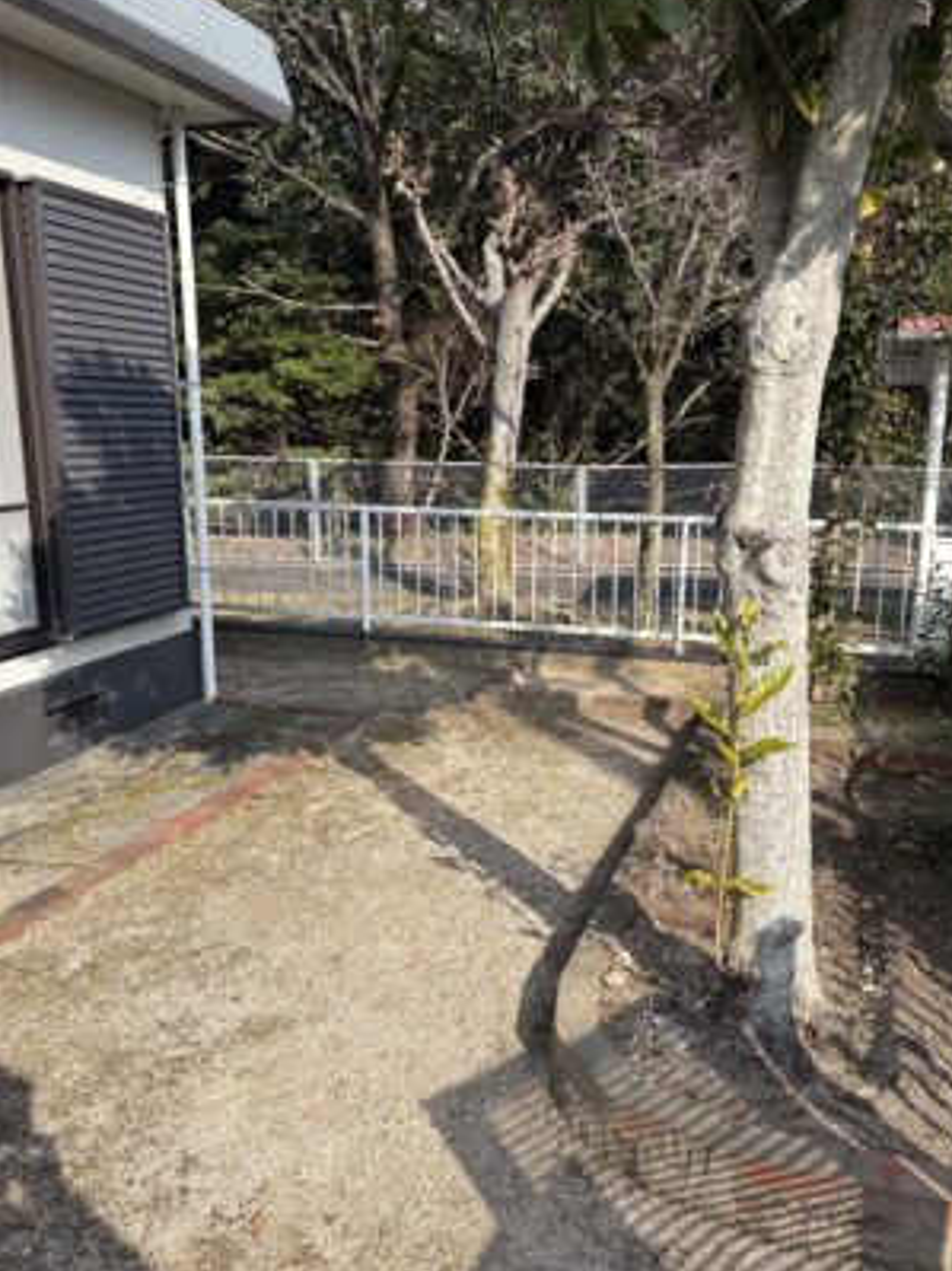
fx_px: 1101
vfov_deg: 60.0
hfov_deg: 46.7
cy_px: 659
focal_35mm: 30
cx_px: 521
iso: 50
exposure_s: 1/1953
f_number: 1.6
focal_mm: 5.96
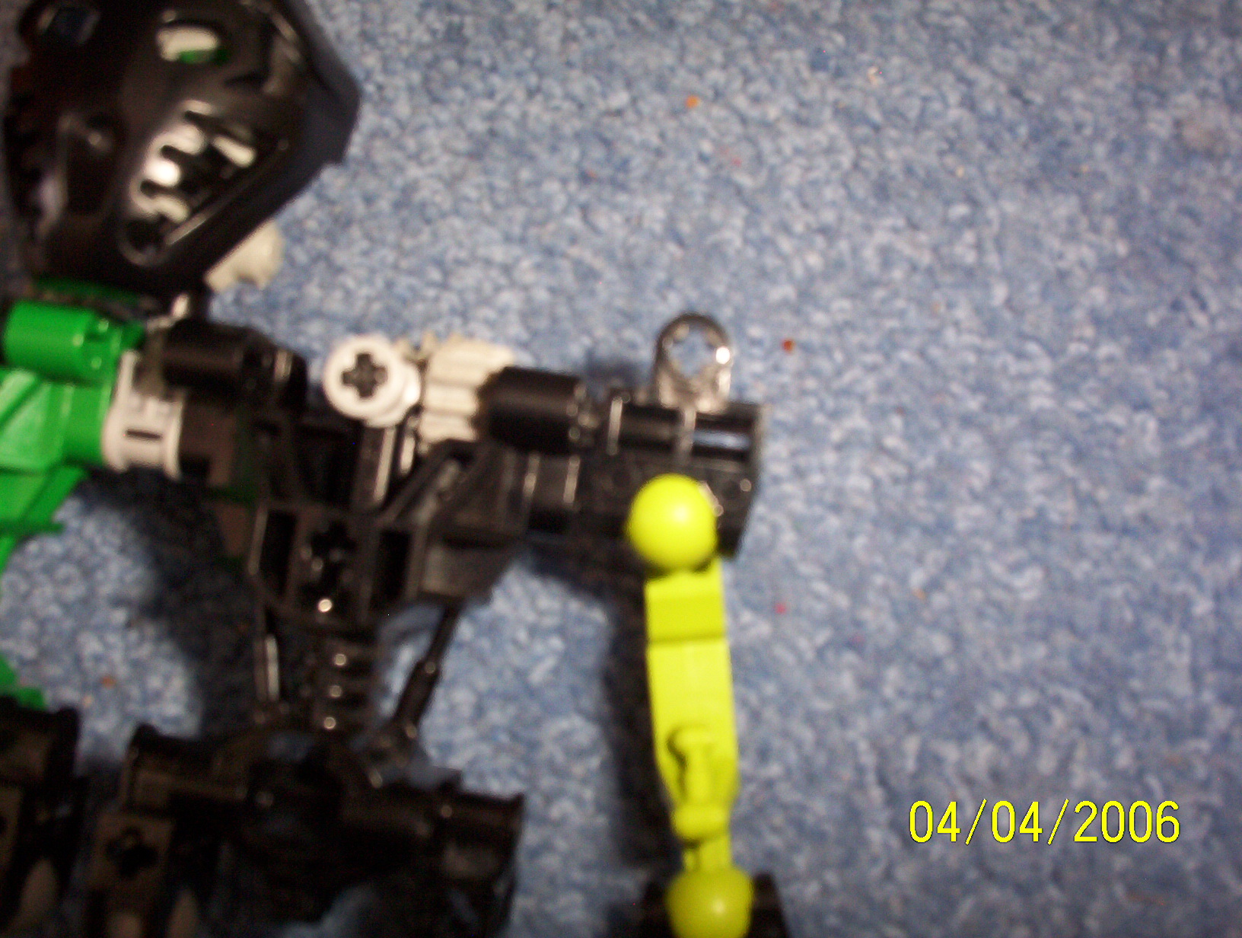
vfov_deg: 37.0
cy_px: 469
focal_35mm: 39
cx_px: 621
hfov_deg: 47.8
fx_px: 1403
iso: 140
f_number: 4.5
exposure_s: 1/30
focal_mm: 6
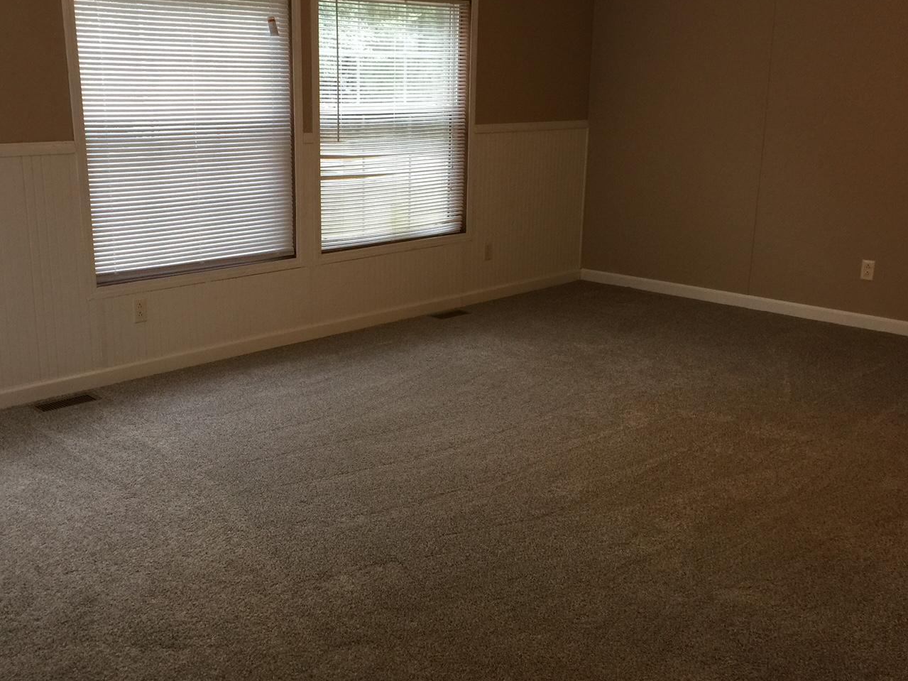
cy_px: 325
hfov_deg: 49.8
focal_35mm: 37
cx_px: 363
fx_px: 970
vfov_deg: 38.7
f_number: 2.2
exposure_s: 1/15
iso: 64
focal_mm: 4.15
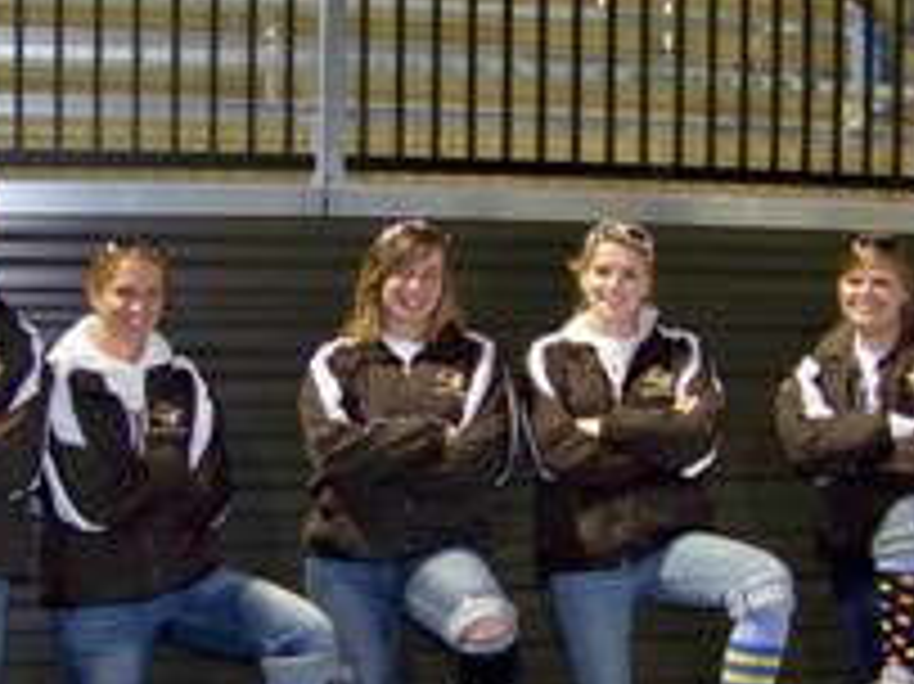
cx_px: 549
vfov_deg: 20.6
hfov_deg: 27.4
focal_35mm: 71
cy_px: 477
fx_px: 1874
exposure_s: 1/30
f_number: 2.8
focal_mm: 5.85
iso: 200
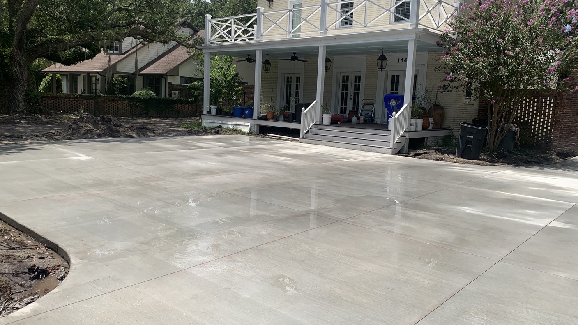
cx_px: 283
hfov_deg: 66.1
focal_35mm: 29
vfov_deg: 40.2
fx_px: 444
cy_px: 160
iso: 25
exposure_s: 1/2309
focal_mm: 4.25
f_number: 1.8
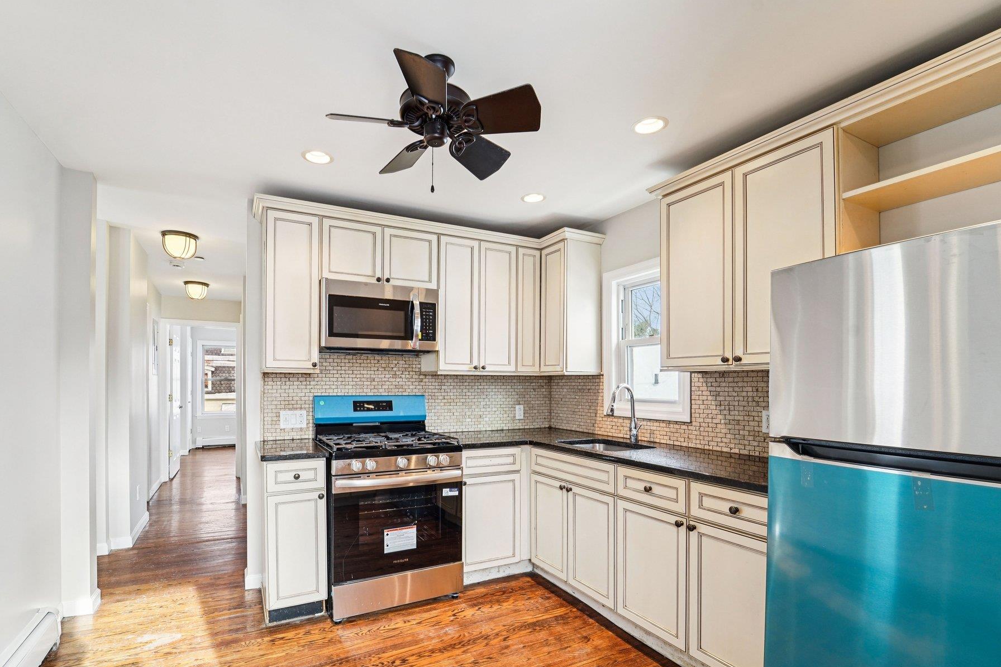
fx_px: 445
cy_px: 370
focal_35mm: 16
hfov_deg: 96.6
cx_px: 465
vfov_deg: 73.5
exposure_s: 1/30
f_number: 8
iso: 400
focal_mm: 14
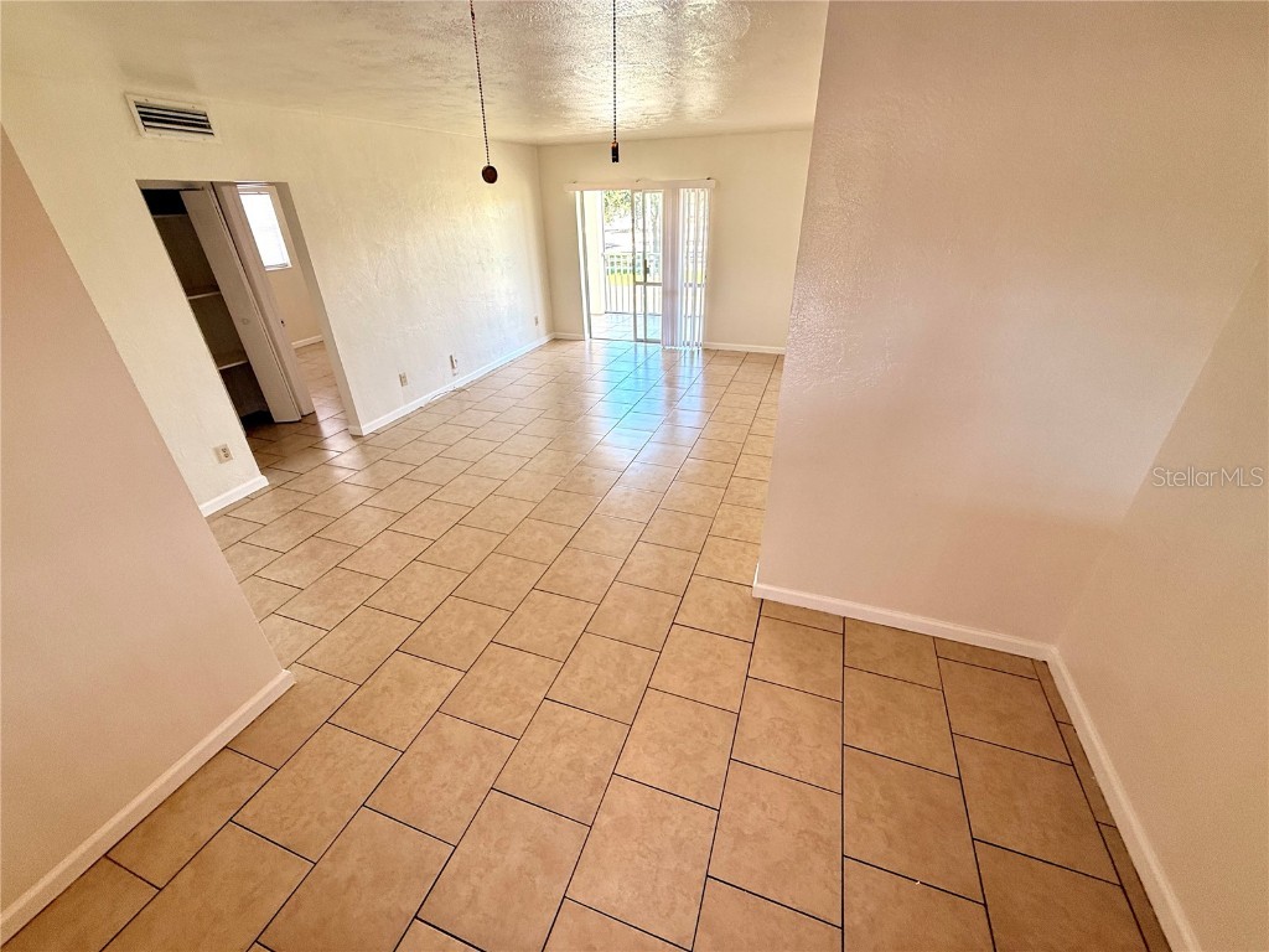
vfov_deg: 85.7
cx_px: 634
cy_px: 476
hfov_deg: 102.1
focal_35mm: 14
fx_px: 513
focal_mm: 2.22
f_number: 2.2
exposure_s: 1/99
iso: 125
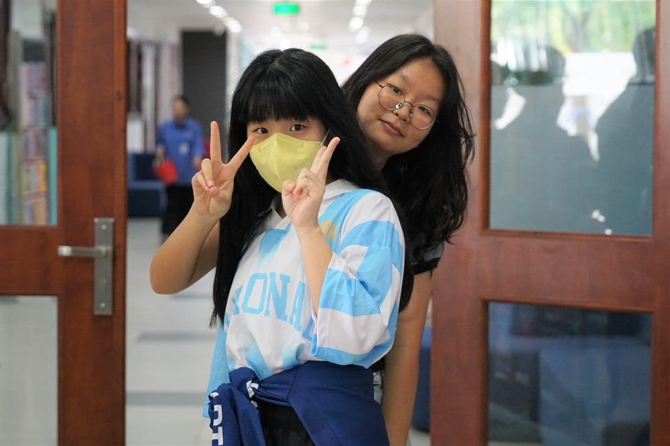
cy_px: 223
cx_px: 335
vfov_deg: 13.3
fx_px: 1916
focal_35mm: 103
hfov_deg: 19.8
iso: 6400
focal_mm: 103
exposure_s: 1/160
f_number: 6.3
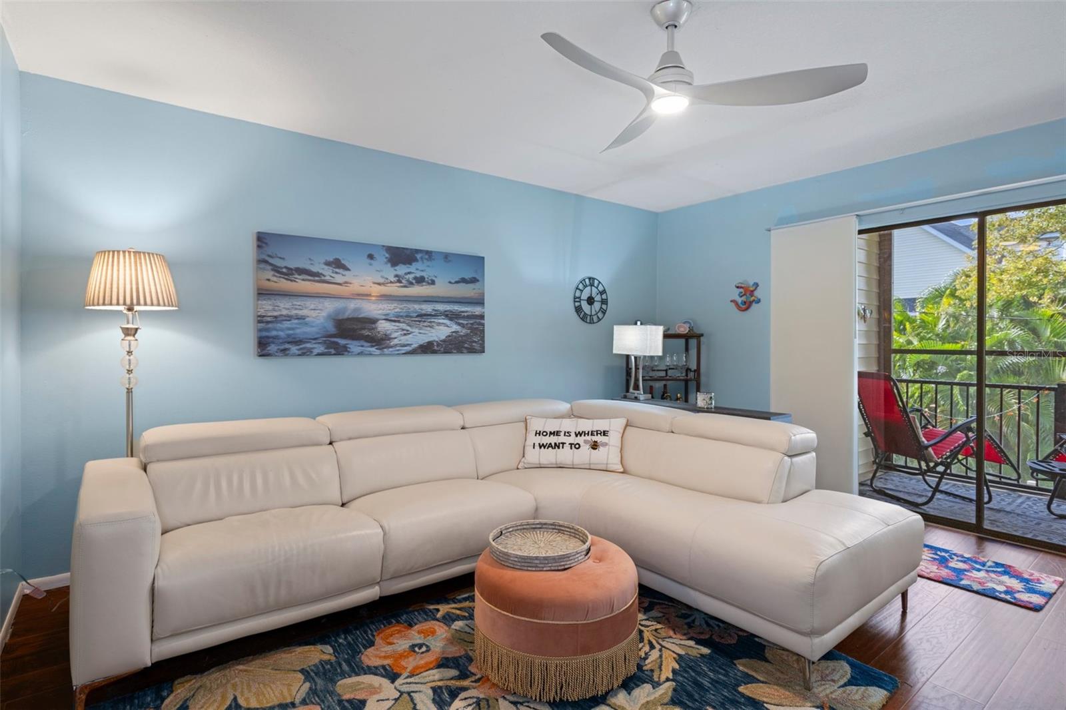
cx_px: 533
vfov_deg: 70.4
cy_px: 355
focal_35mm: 17
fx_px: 503
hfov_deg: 93.3
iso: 320
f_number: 8
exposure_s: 1
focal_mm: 17
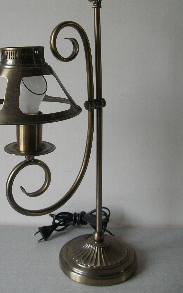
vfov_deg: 45.1
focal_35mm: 44
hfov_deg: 29.1
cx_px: 70
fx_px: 351
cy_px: 122
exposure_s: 1/32.5
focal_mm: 5.8
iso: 50
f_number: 2.8
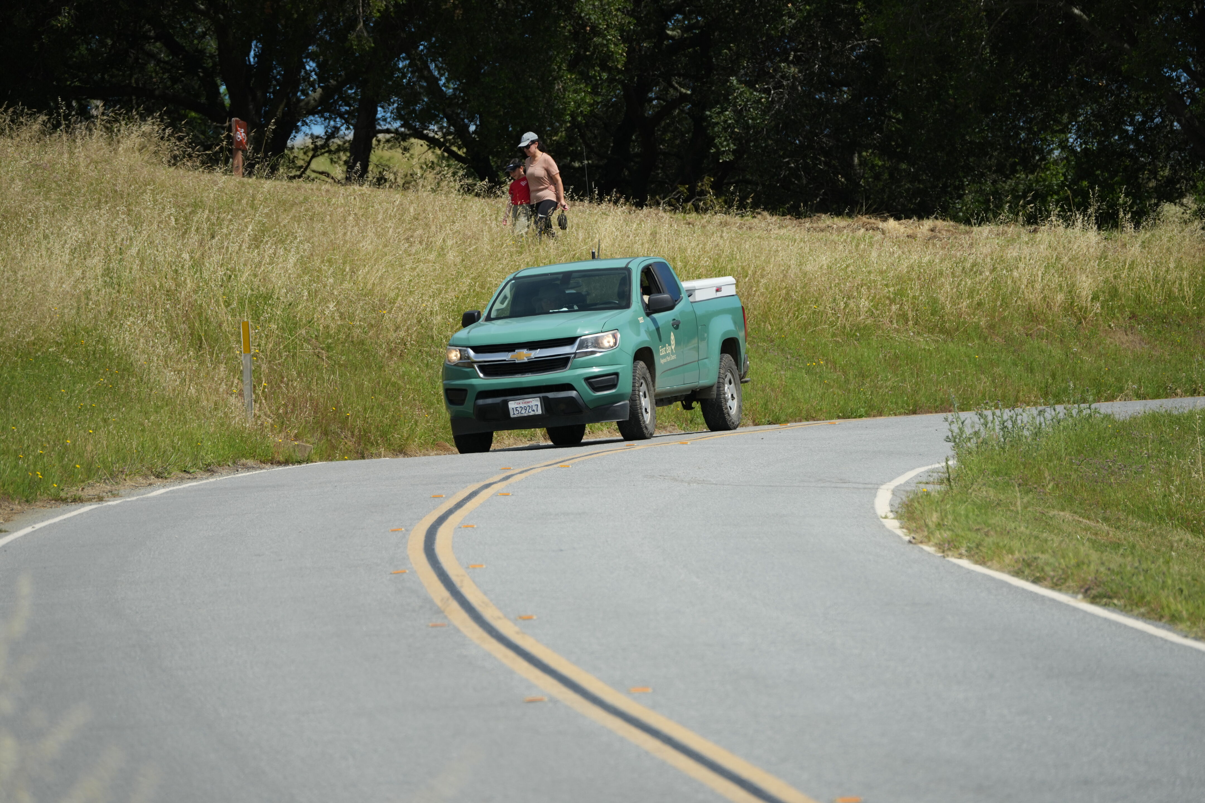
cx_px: 602
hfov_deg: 7.2
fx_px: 9606
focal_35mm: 287
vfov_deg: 4.8
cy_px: 402
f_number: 6.3
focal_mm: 287
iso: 400
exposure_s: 1/1600
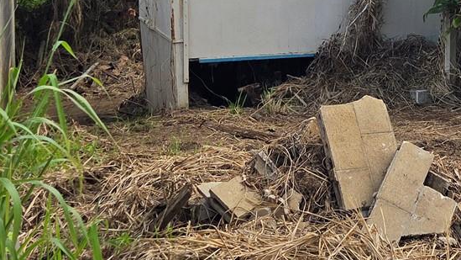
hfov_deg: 27.6
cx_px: 436
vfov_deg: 16.2
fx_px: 892
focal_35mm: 73
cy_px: -2
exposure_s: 1/2607
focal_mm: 5.4
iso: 80
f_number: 1.8
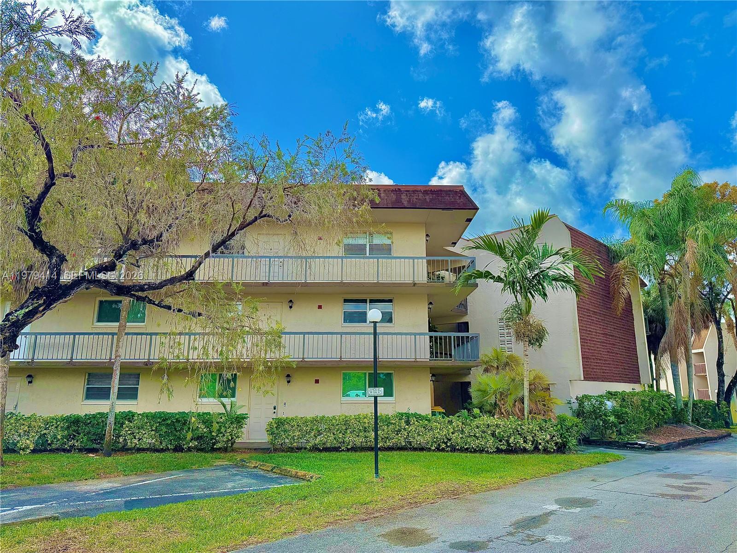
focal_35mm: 24
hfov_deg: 71.6
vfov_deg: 56.8
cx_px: 368
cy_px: 276
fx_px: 511
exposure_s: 1/4673
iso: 100
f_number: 1.78
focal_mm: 6.76
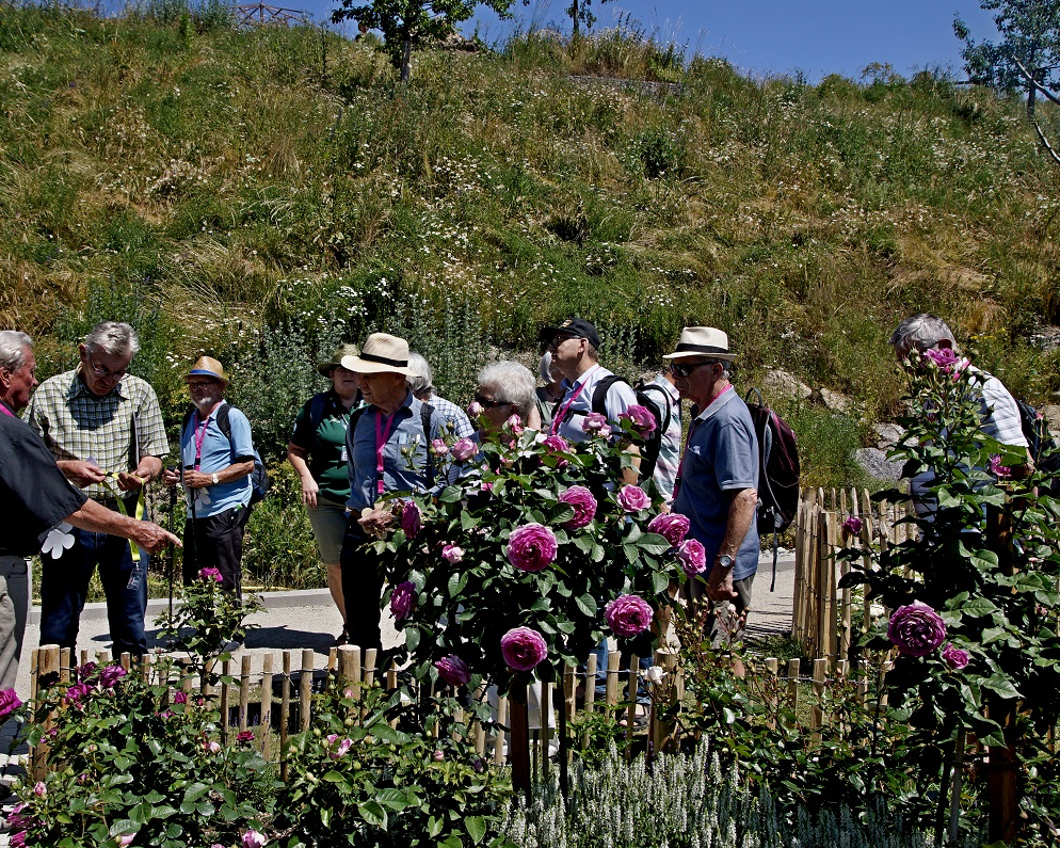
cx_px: 465
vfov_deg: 43.4
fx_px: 1067
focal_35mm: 34
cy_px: 426
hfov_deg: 52.7
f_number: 8
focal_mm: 20
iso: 160
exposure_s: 1/160
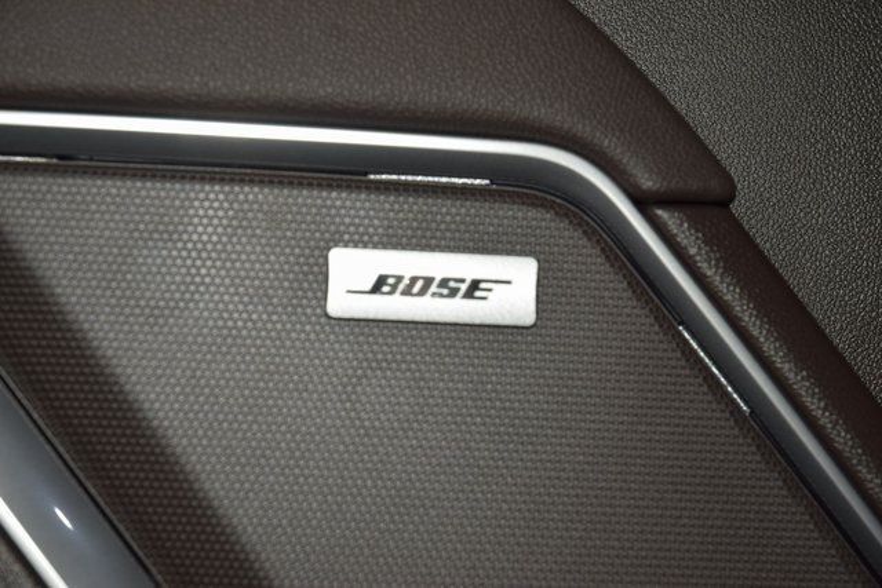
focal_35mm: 105
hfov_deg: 19.5
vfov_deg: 13.0
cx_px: 441
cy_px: 294
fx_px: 2573
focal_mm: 70
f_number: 8
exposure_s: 1/125
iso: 100
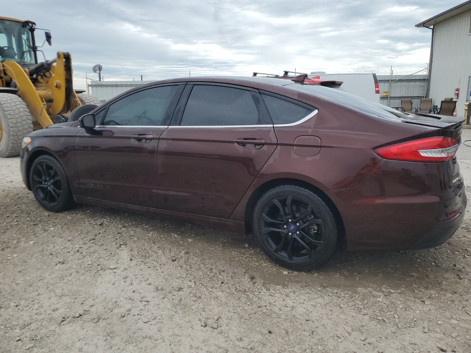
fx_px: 354
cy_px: 176
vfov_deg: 53.1
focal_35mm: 26
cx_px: 236
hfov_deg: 67.3
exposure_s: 1/1429
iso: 50
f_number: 1.5
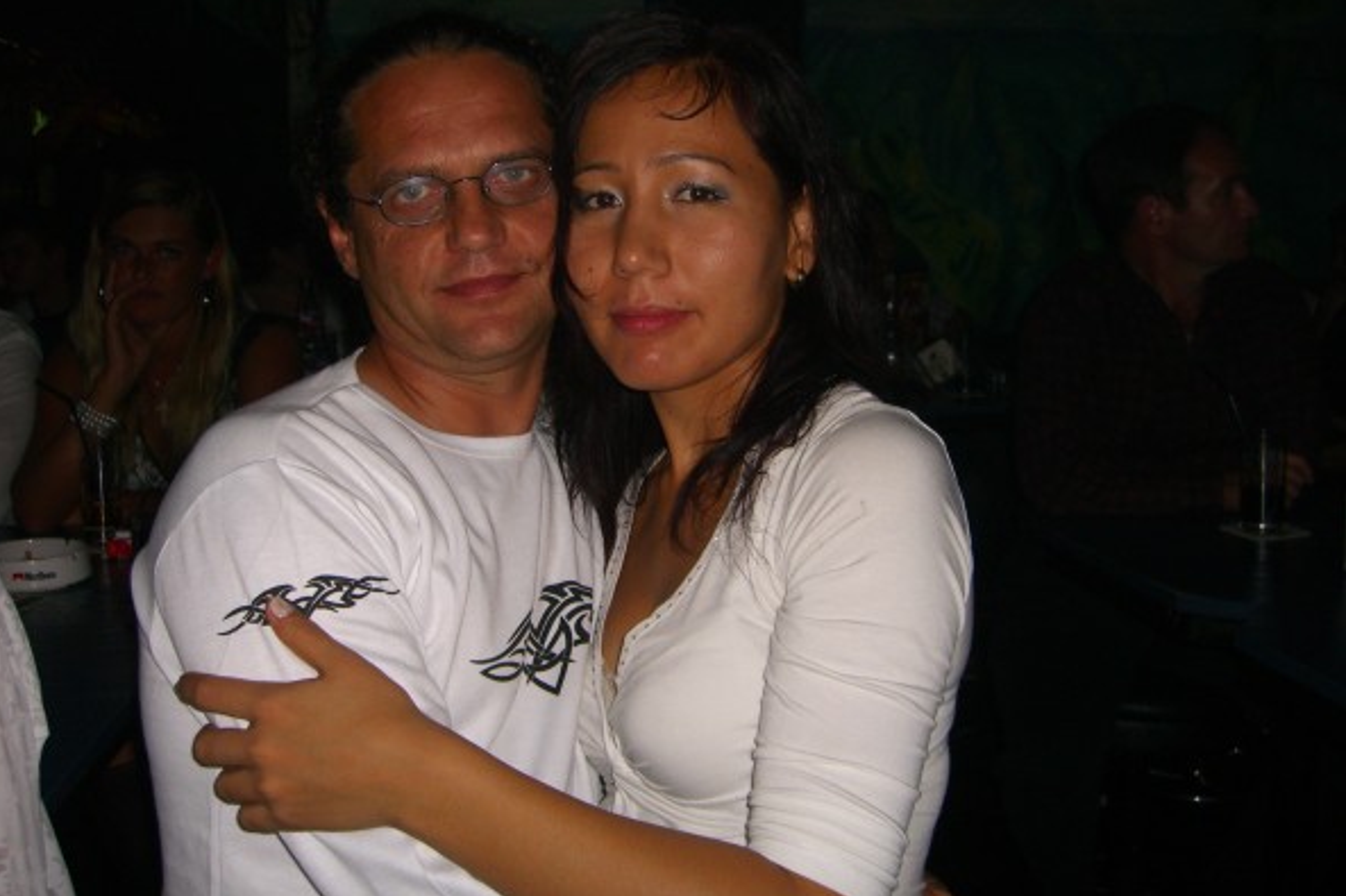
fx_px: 1495
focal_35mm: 40
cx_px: 670
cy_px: 395
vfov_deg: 33.3
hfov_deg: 48.5
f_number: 2.8
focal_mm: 7.9
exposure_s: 1/60
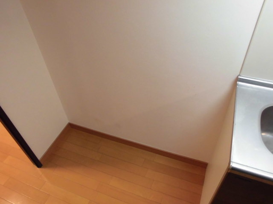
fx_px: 205
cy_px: 102
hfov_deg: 67.3
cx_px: 136
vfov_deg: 53.1
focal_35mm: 26
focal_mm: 4.6
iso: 400
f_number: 3.5
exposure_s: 1/10
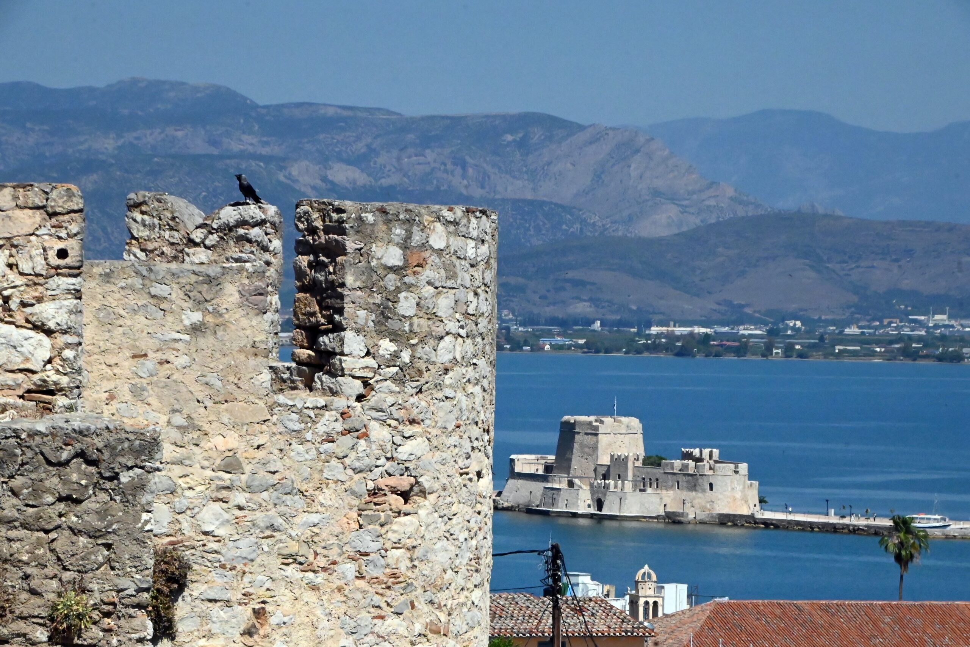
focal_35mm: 183
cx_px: 485
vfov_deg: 7.5
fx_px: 4931
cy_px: 324
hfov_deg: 11.2
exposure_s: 1/6400
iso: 6400
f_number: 20
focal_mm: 122
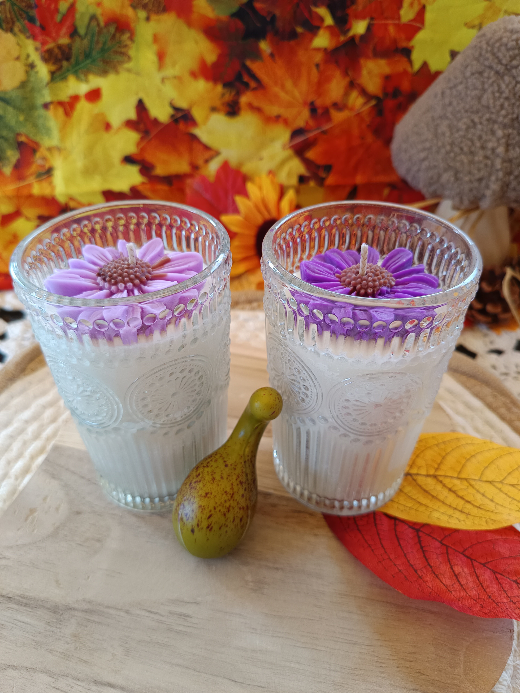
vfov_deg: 71.6
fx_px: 481
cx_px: 260
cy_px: 346
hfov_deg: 56.8
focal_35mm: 24
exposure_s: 1/100
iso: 121
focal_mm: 5.31
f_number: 1.7
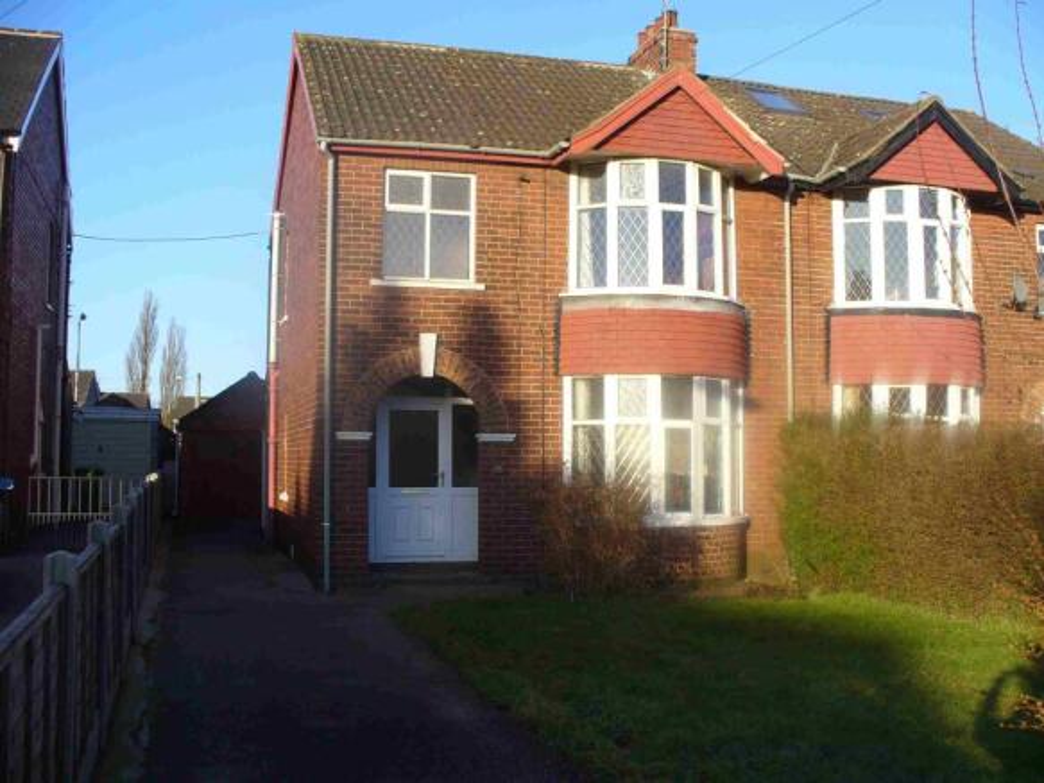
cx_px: 522
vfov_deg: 38.7
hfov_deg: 50.1
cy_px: 392
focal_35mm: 37
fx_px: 1116
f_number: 5.6
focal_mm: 6.1
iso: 80
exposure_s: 1/125
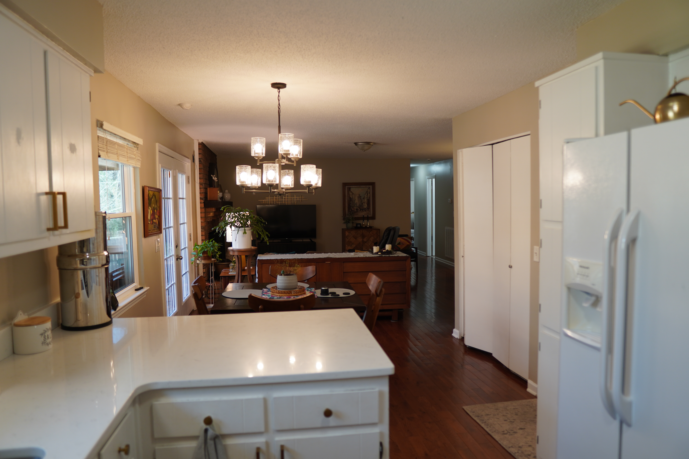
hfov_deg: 73.7
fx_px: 459
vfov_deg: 53.1
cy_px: 230
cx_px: 344
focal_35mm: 24
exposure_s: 1/80
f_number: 1.4
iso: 100
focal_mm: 16
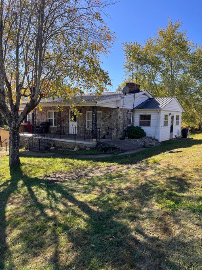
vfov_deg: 67.3
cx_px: 101
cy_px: 135
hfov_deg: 53.0
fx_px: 202
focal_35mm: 26
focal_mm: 5.7
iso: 50
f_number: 1.5
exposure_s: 1/1645
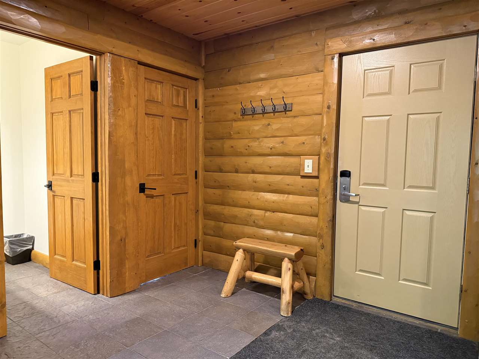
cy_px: 180
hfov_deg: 71.6
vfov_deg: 56.8
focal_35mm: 24
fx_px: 332
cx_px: 240
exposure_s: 1/60
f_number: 1.78
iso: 640
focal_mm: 6.76
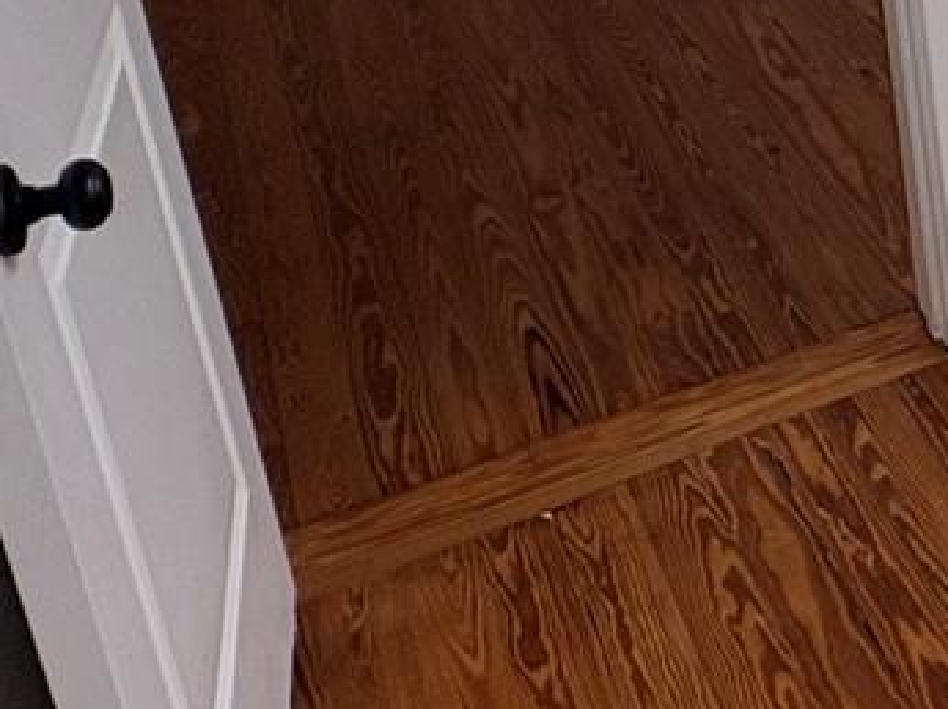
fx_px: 1778
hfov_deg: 20.2
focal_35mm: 65
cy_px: -225
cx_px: 1759
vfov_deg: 20.5
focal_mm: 2.22
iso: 64
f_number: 2.2
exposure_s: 1/176
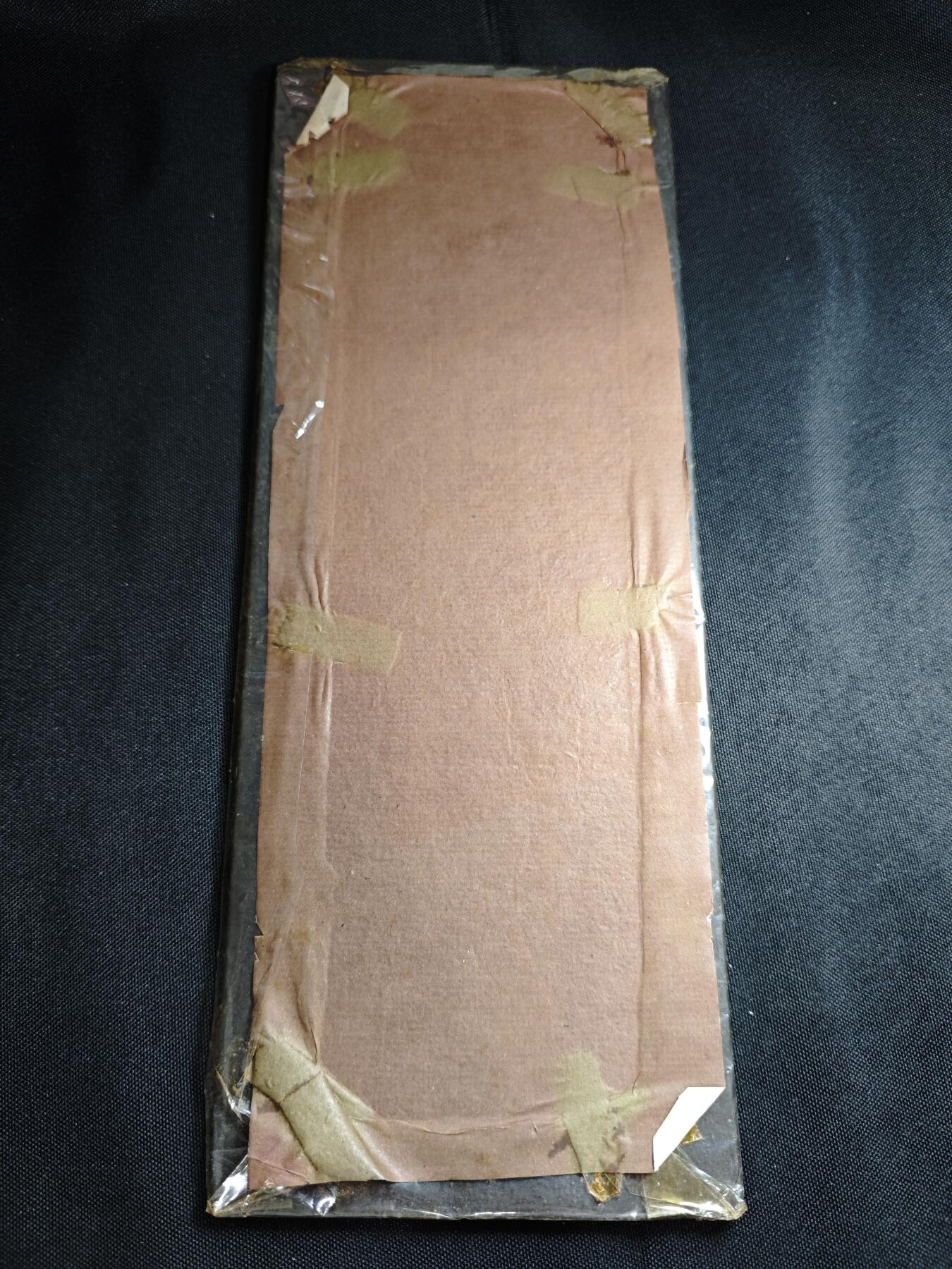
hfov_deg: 56.8
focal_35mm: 24
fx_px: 880
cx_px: 476
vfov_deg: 71.6
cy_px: 634
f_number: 1.6
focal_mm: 5.84
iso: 320
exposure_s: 1/64
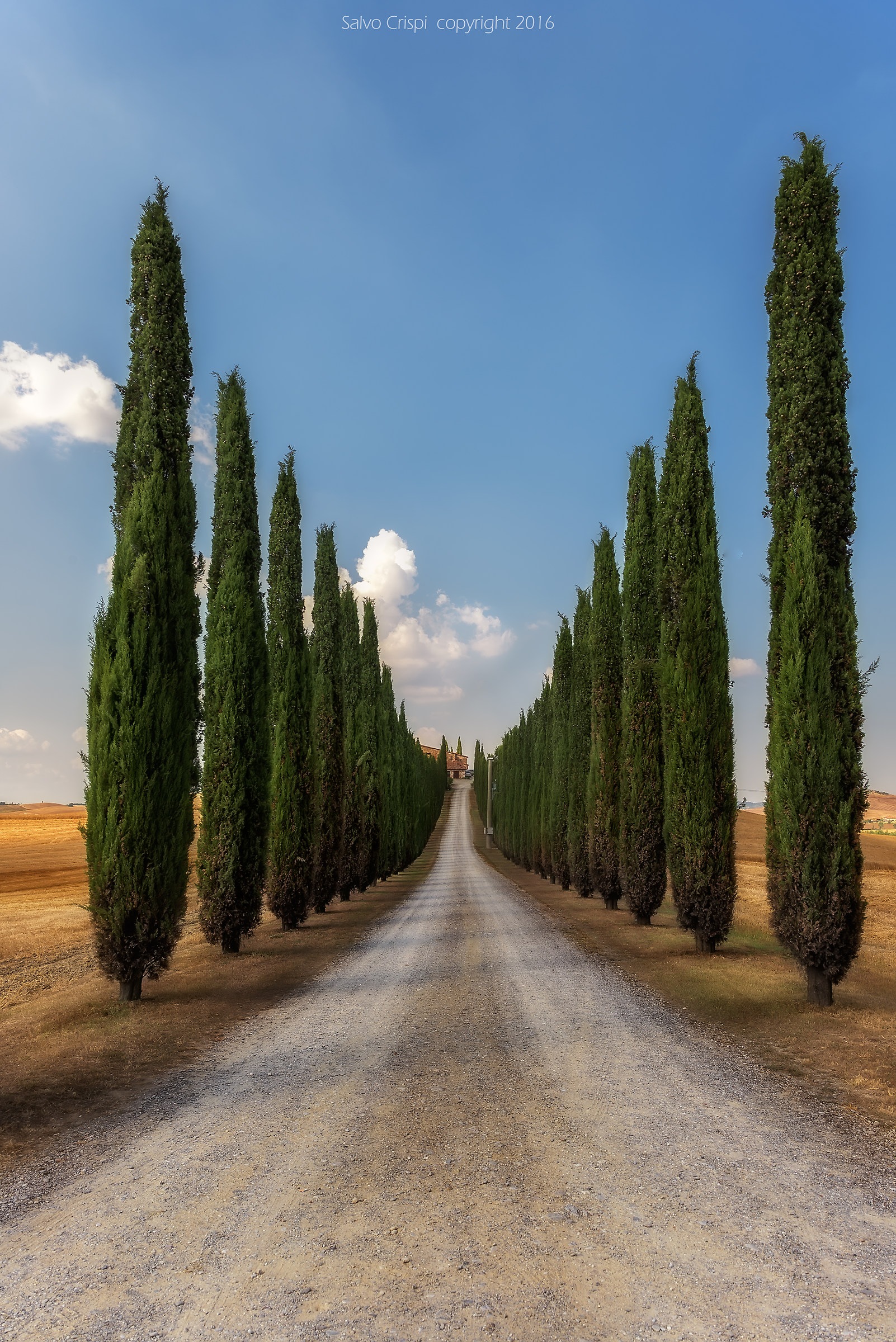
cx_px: 448
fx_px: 1044
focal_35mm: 28
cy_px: 671
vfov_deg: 65.5
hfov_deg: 46.4
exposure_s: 1/125
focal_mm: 28
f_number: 11
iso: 100
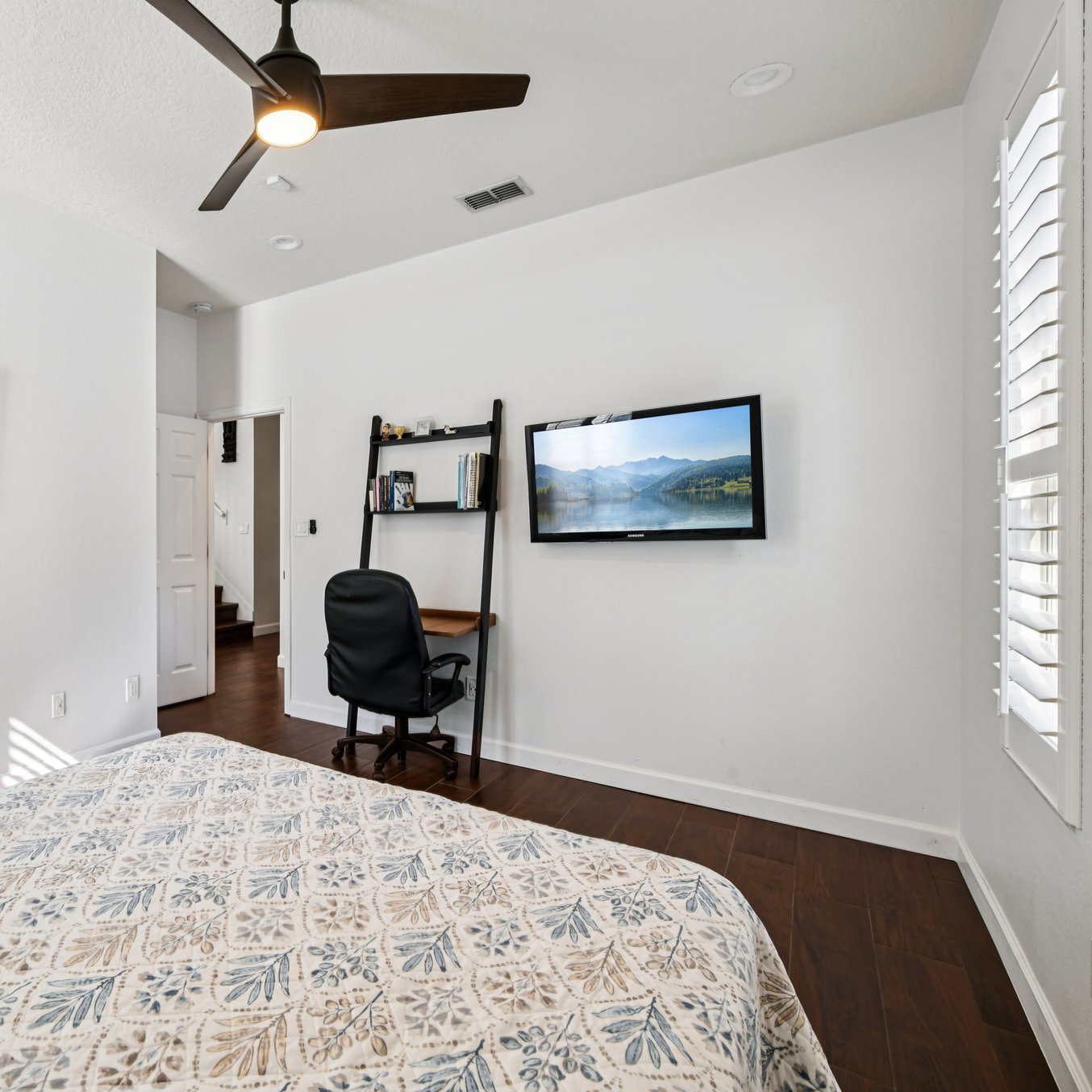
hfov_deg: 75.4
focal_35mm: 18
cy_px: 544
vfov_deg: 80.7
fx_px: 642
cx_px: 284
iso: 400
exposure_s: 1/40
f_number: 8
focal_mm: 14
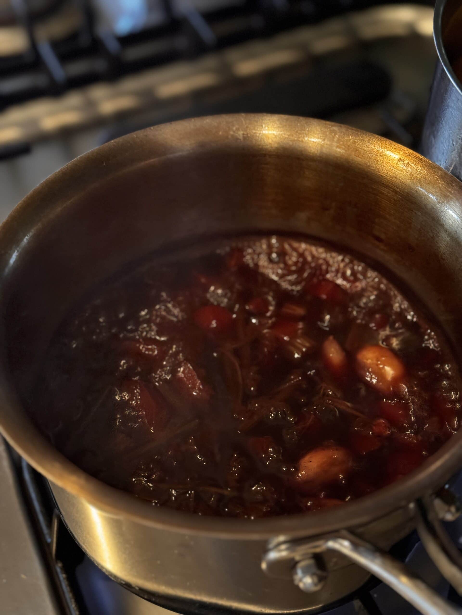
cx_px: 231
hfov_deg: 30.3
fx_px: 854
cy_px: 308
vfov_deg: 39.7
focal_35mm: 48
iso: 800
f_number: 1.78
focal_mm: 6.76
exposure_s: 1/20
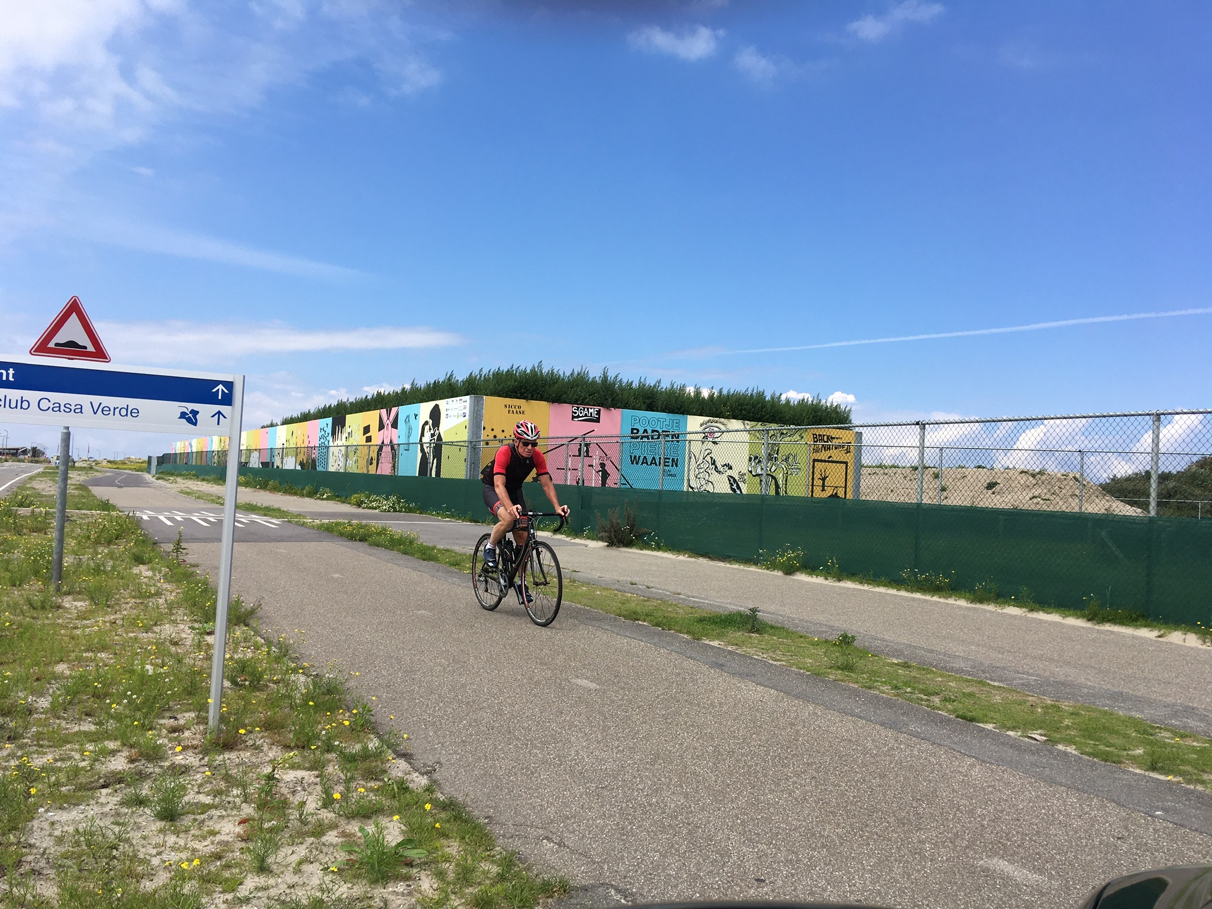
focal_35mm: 29
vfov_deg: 48.2
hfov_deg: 61.7
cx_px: 606
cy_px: 454
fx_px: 1015
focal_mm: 4.15
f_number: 2.2
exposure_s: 1/1876
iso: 25
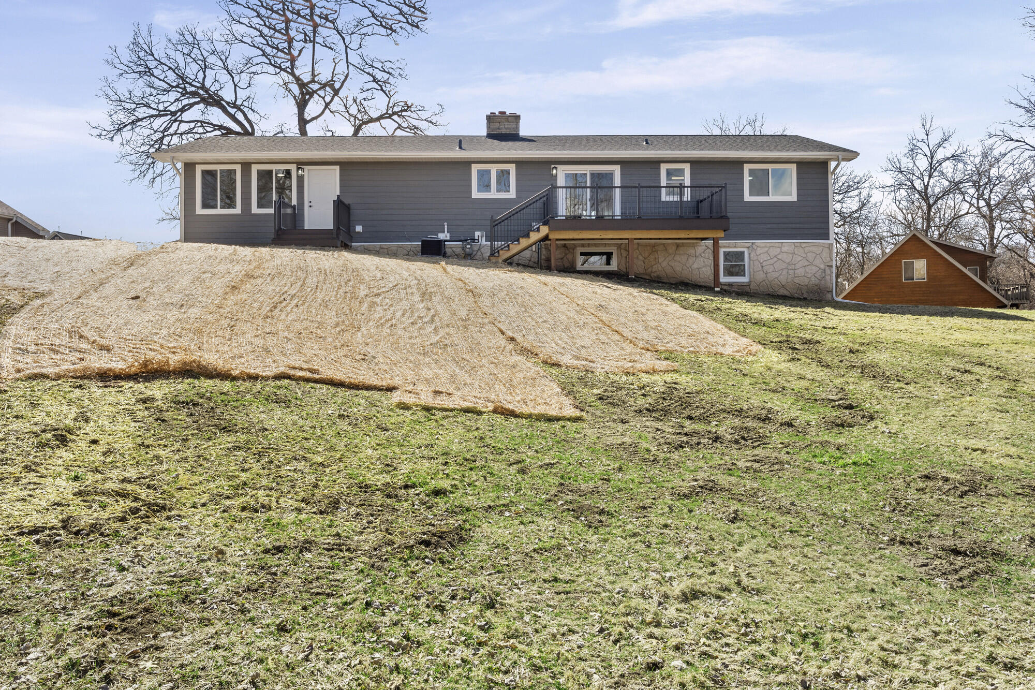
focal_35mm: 28
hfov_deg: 64.6
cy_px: 345
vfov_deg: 45.7
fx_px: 819
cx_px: 518
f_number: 16
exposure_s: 1/30
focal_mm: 28.5
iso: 400
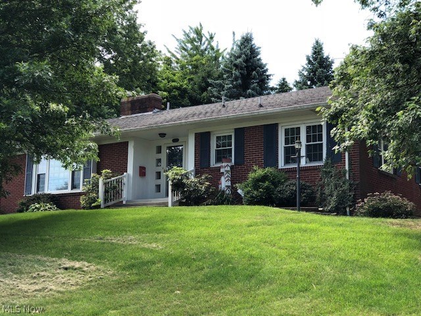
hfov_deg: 33.8
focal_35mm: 57
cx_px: 210
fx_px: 693
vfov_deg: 25.7
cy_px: 158
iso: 20
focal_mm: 6.6
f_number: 2.8
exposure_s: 1/185
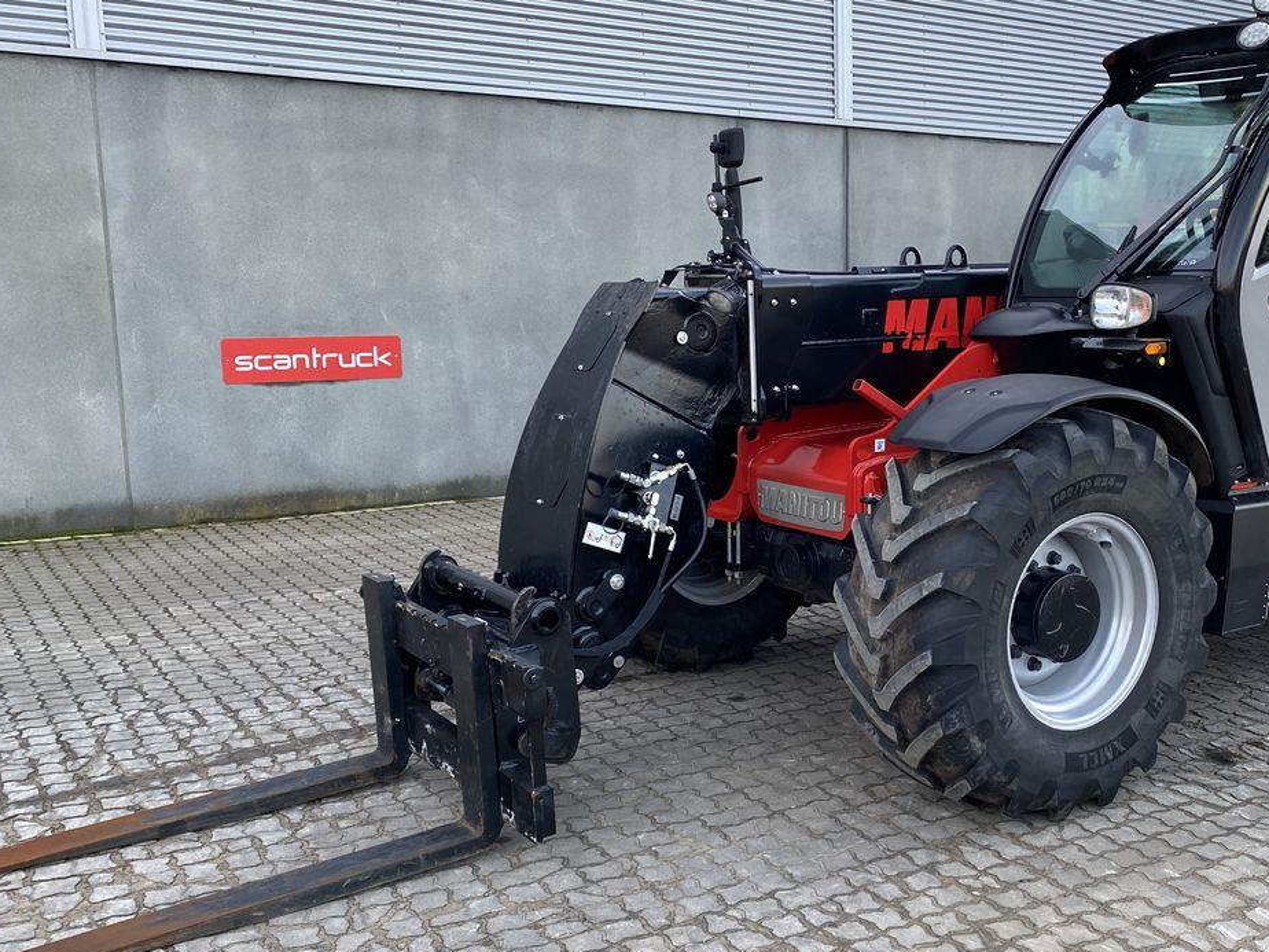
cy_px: 521
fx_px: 1320
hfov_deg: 50.8
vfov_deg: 39.6
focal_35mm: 36
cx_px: 801
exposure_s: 1/122
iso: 125
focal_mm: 4.25
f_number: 1.8
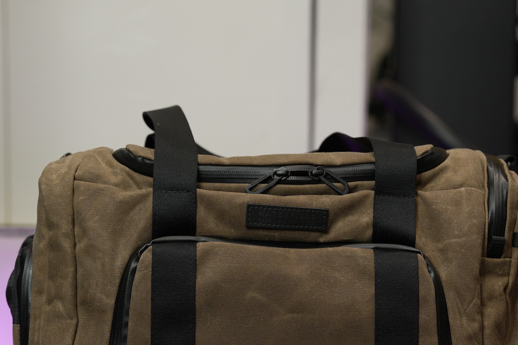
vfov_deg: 10.9
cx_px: 294
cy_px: 302
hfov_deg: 16.4
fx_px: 1799
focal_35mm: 125
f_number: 3.5
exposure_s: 1/100
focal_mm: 69
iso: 800
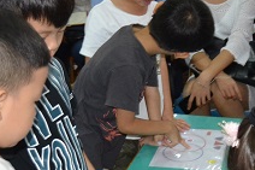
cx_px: 188
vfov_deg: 15.9
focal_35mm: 85
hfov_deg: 23.7
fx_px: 602
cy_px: 143
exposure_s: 1/60
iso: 2000
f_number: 3.5
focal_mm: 20
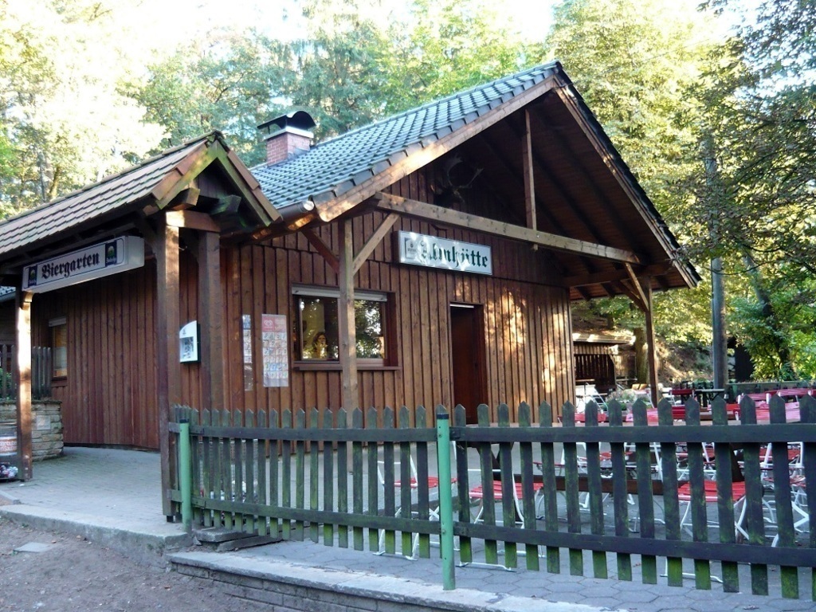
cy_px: 306
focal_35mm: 33
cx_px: 408
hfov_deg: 55.4
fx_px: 778
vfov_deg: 42.9
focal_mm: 5.5
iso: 320
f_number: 2.8
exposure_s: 1/30
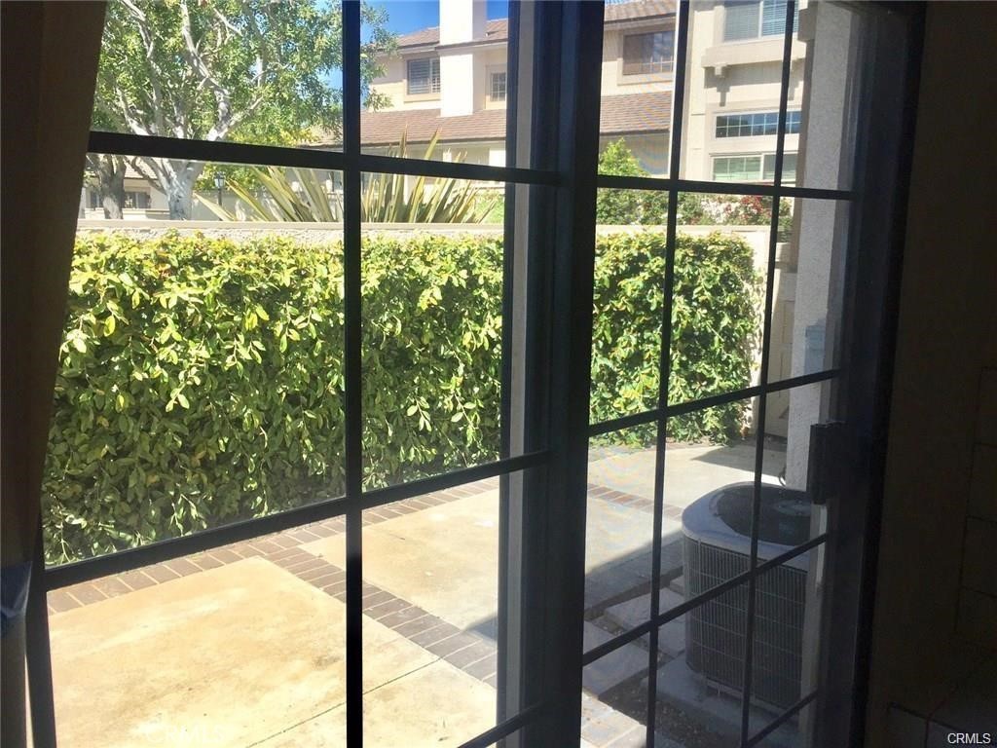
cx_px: 498
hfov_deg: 61.7
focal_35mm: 29
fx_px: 835
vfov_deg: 48.2
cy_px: 374
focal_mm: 4.15
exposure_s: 1/1364
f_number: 2.2
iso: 32
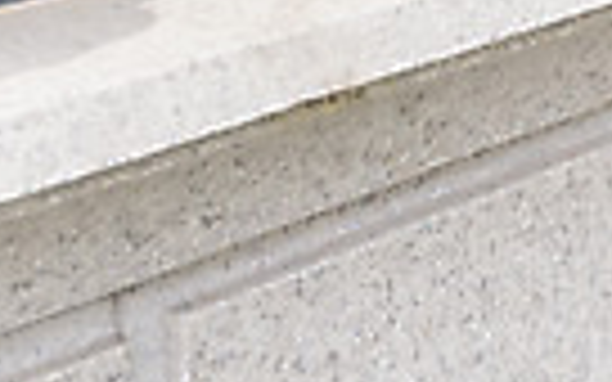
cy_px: -490
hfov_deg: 16.3
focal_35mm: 126
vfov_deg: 9.4
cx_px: 565
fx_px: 2102
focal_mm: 42
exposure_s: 1/160
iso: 400
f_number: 9
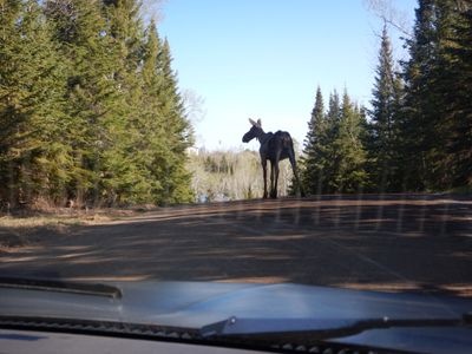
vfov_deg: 21.9
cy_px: 177
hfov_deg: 29.0
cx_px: 236
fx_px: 914
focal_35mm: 67
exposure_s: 1/250
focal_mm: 12
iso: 125
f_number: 4.5
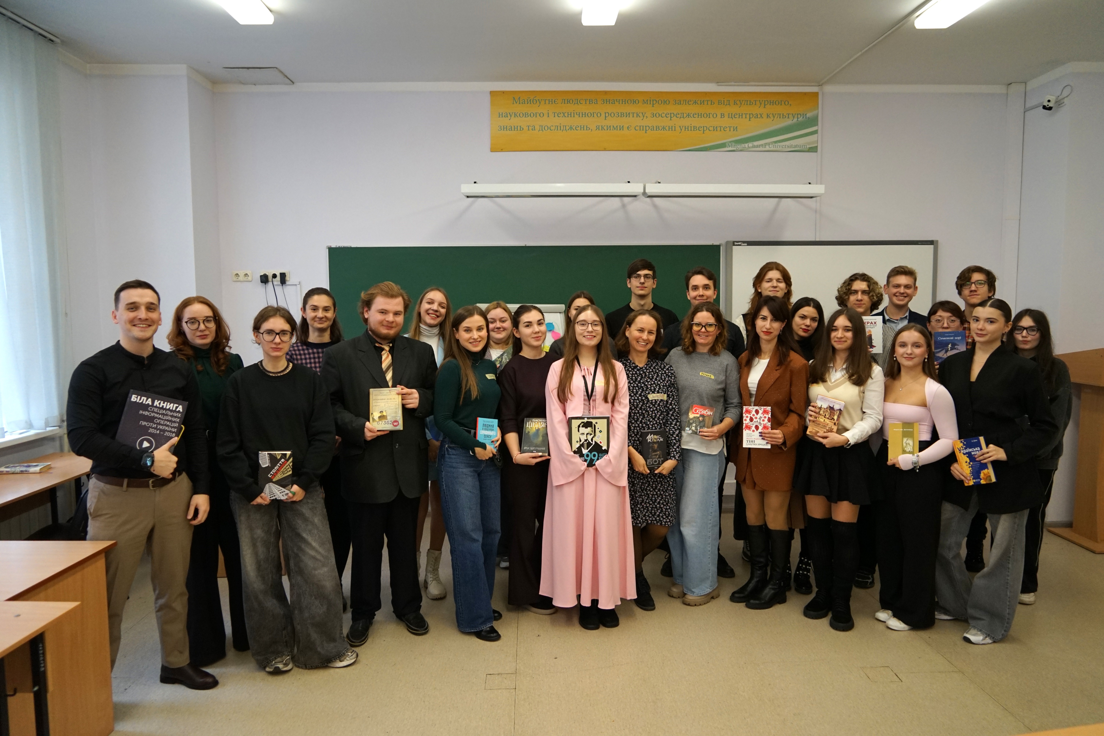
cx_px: 552
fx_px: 736
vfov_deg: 53.1
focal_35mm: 24
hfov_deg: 73.7
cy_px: 368
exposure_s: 1/160
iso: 1250
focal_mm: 24
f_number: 4
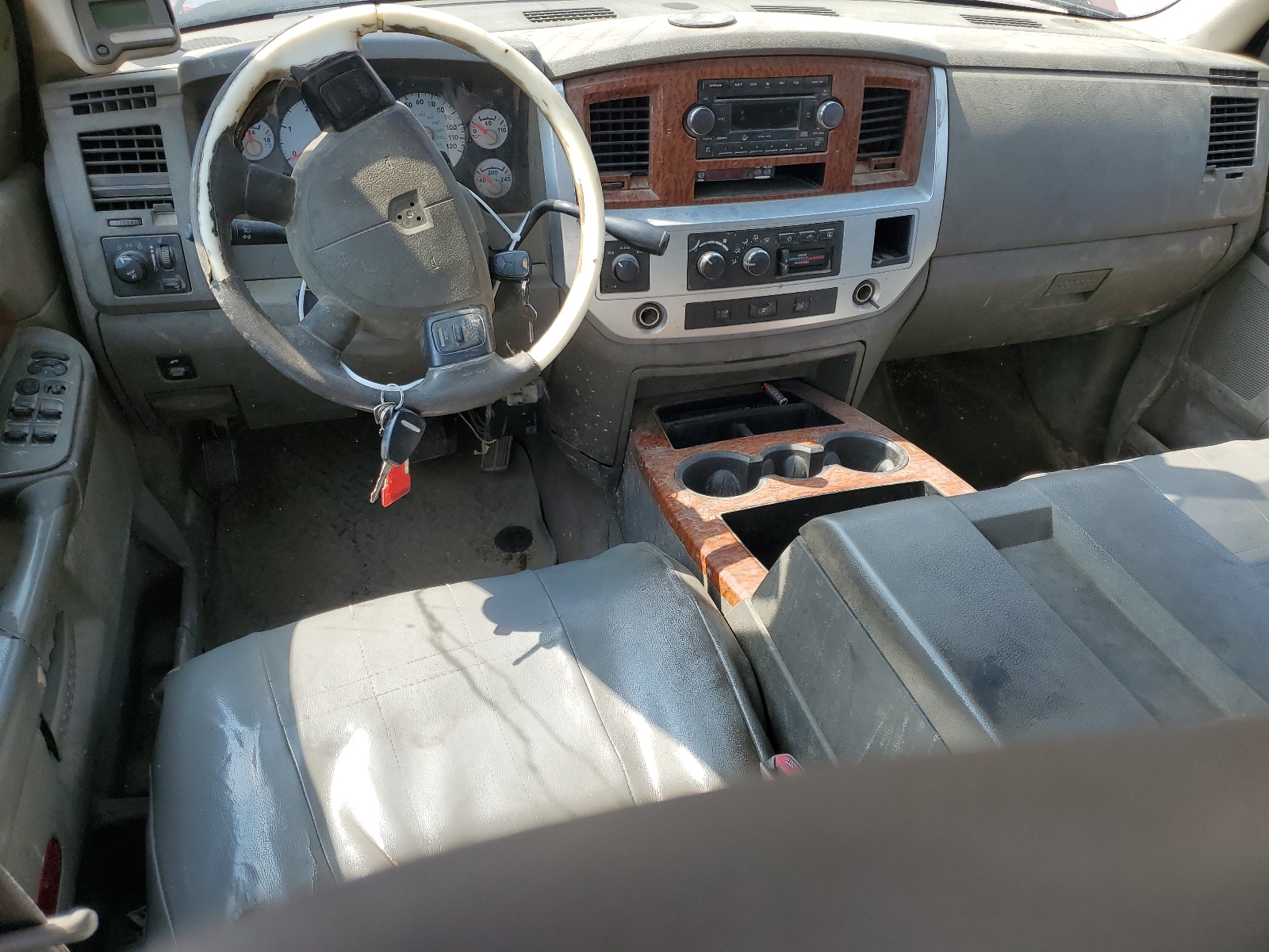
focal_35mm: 26
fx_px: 953
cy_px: 476
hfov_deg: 67.3
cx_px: 634
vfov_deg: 53.1
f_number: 1.5
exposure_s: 1/625
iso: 50
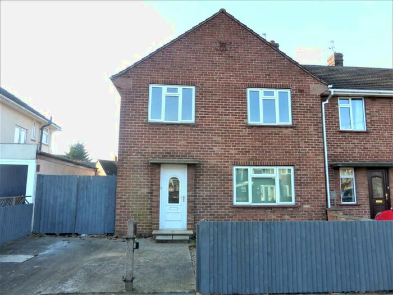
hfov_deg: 71.6
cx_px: 196
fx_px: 272
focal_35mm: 24
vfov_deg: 56.8
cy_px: 148
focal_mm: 4.3
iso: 100
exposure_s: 1/125
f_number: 4
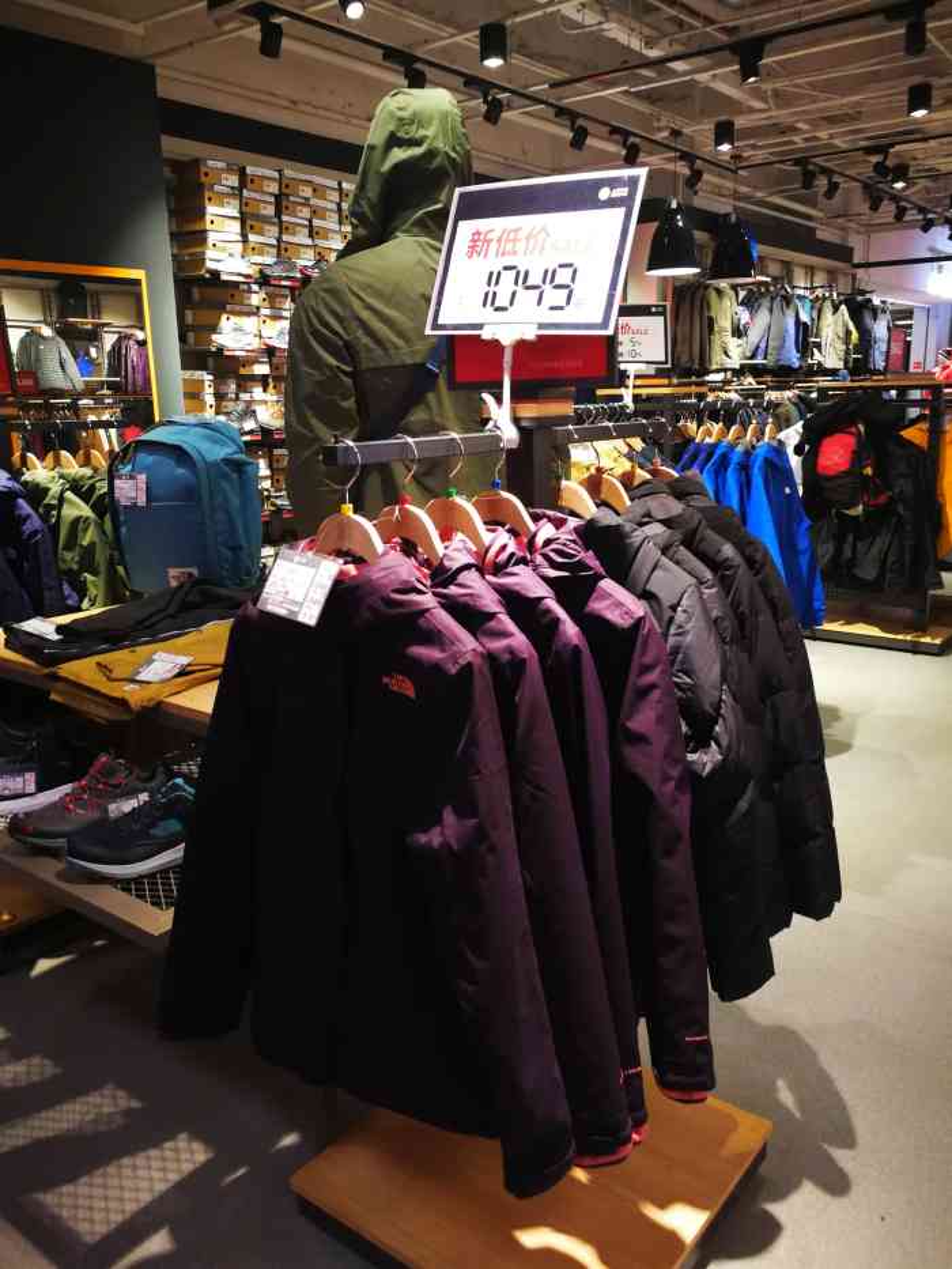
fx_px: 990
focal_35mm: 27
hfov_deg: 51.4
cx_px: 476
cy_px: 634
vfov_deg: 65.3
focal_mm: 3.95
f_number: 2.2
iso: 250
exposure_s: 1/33.3
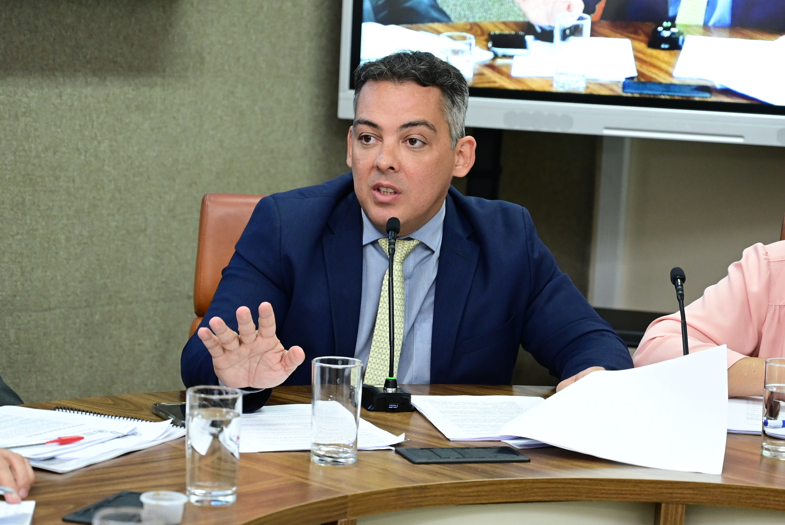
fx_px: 2291
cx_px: 392
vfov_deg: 13.1
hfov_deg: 19.4
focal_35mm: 105
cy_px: 262
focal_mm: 70
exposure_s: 1/200
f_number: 4
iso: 3200
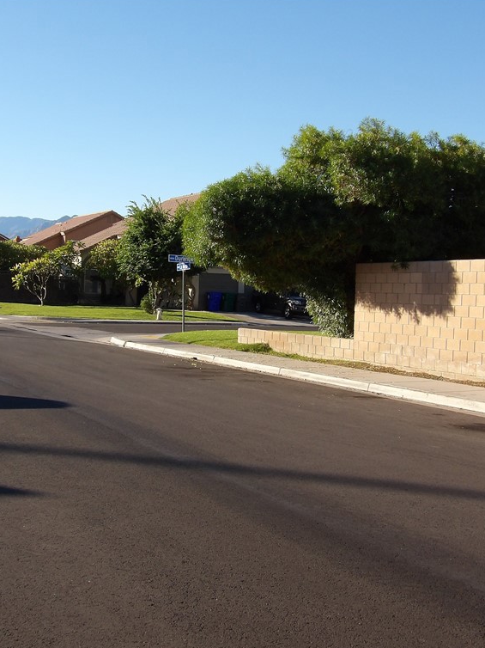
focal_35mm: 53
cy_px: 324
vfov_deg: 36.2
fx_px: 991
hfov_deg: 27.5
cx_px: 202
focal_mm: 7
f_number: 3.7
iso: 100
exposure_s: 1/513
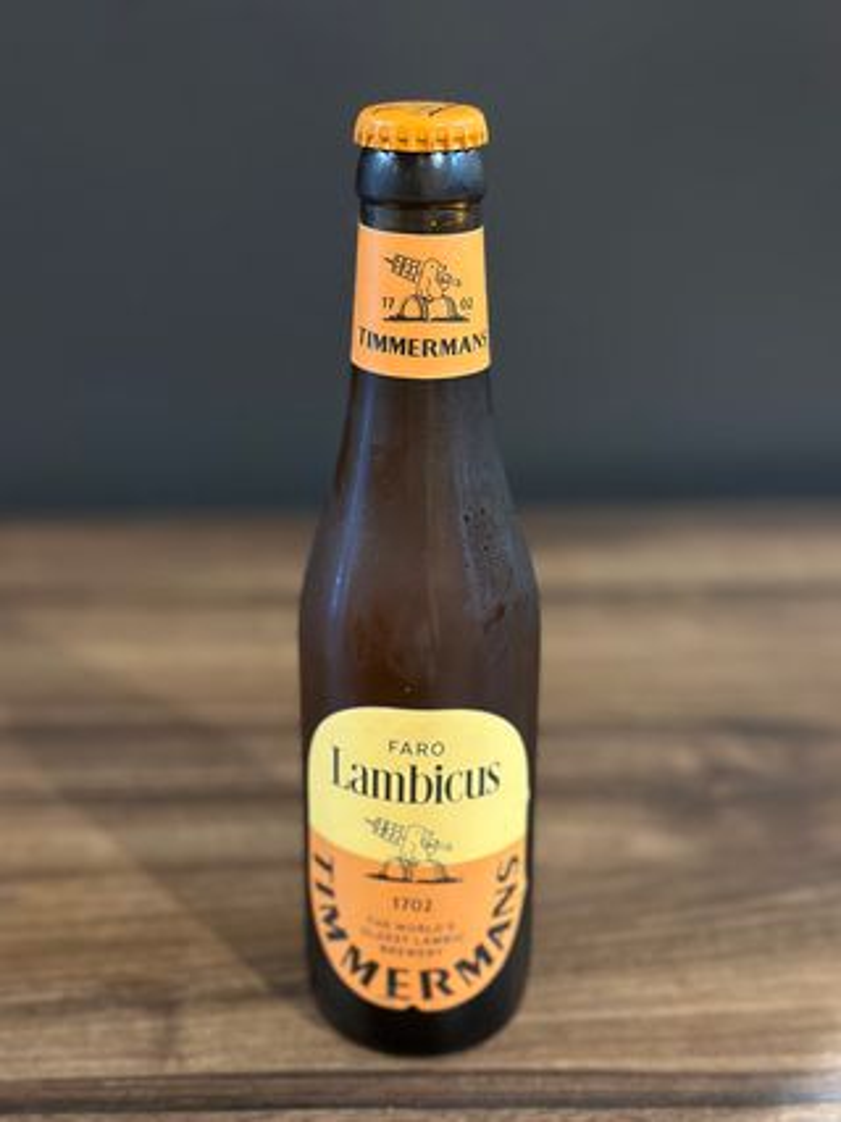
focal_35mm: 48
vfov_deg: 39.7
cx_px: 420
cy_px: 561
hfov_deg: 30.3
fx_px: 1556
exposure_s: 1/25
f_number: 1.78
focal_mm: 6.86
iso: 640
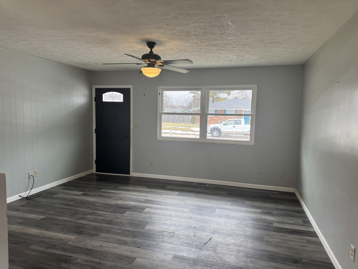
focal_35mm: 24
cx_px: 179
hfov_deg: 71.6
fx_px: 248
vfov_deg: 56.8
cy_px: 134
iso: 100
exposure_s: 1/120
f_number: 1.78
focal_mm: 6.76
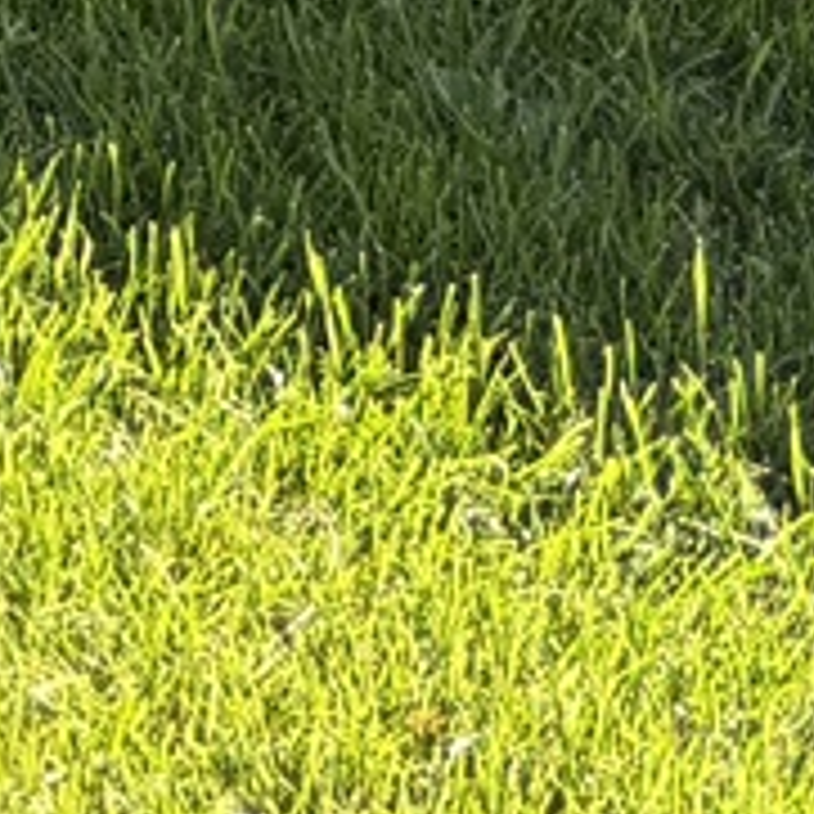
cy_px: -1968
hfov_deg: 6.9
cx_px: -2004
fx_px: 5800
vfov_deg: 6.9
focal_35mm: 218
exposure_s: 1/366
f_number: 1.6
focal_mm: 5.96
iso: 50
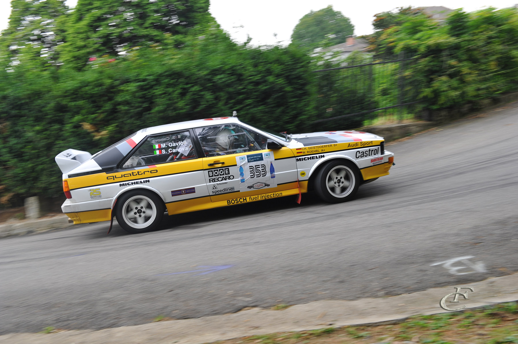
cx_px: 259
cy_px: 172
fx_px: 690
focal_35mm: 48
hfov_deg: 41.1
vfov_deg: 28.0
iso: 320
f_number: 6.3
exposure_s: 1/125
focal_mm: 48
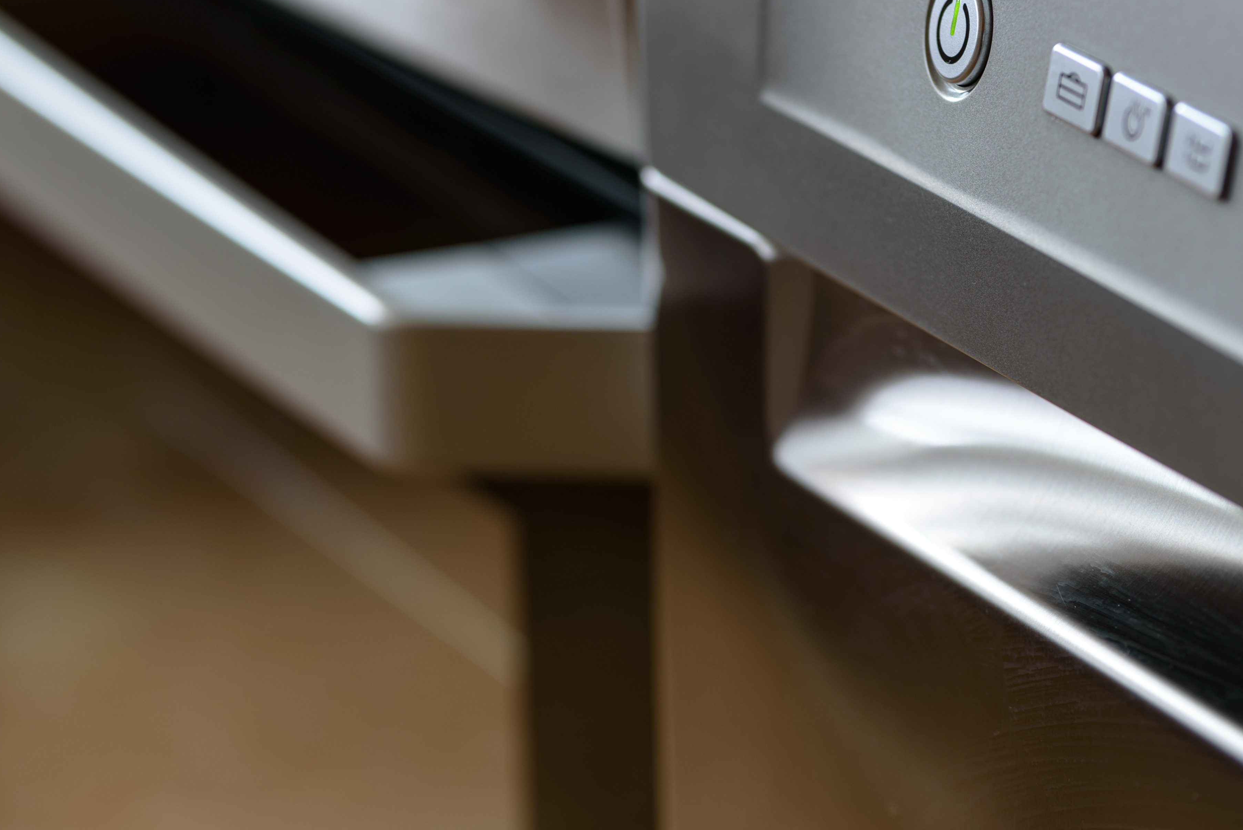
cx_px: 544
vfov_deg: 7.5
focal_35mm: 184
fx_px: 6355
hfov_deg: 11.2
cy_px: 152
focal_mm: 110
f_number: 3.5
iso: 50
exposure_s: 1/2
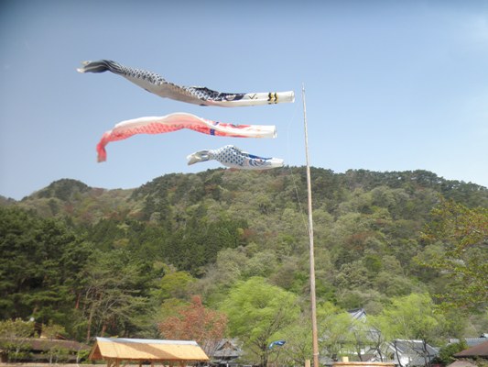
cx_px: 244
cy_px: 184
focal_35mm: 26
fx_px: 367
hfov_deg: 67.3
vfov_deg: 53.1
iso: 64
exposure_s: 1/100
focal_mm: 4.7
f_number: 7.9
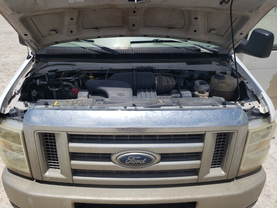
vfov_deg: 51.4
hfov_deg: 65.3
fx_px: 216
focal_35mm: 27
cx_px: 134
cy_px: 106
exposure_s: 1/10000
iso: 50
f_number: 1.5
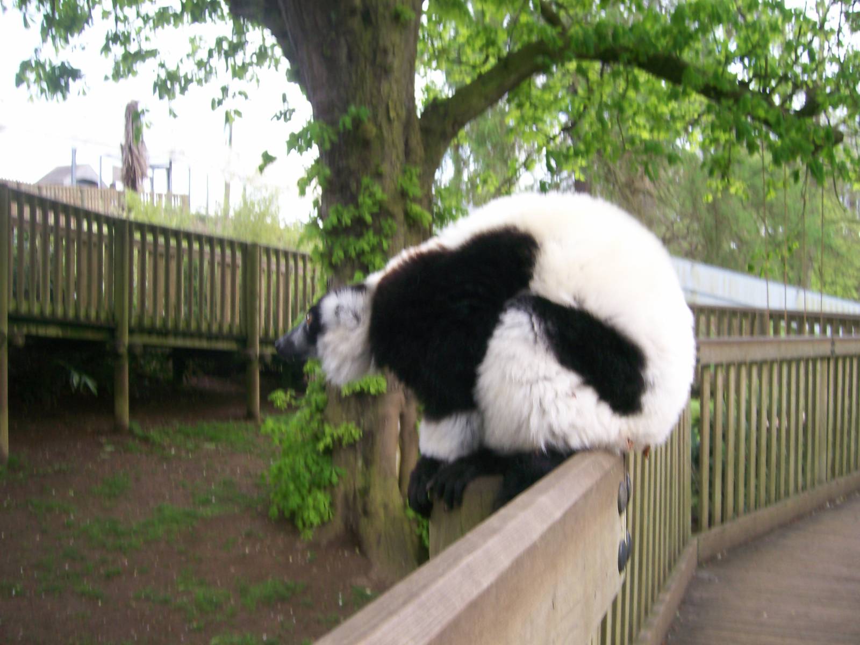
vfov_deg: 40.7
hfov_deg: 52.6
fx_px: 870
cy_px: 322
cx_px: 430
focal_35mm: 35
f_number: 2.8
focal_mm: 5.8
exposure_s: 1/64
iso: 80
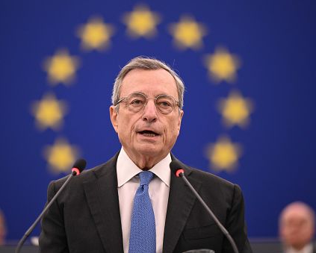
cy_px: 126
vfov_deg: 6.8
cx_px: 155
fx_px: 2124
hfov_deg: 8.5
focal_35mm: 227
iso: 1600
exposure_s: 1/400
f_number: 2.8
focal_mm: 200
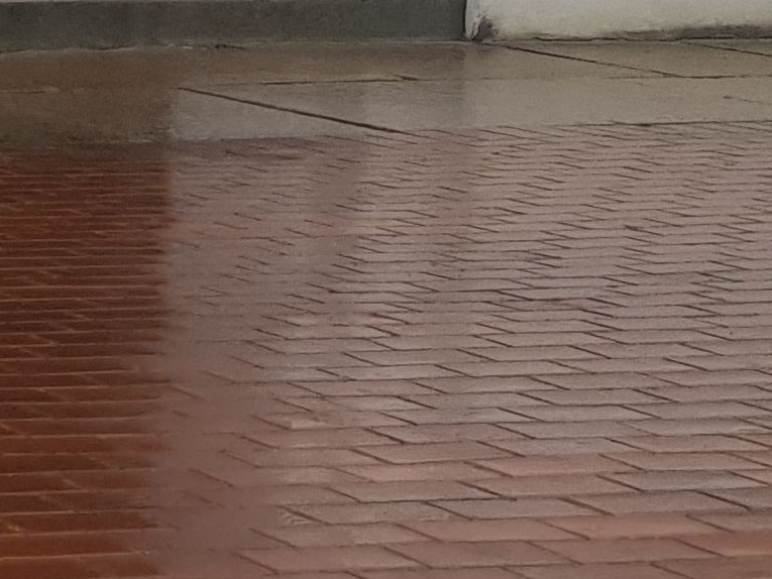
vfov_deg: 10.7
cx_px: -1260
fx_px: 3056
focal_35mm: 137
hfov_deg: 11.2
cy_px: -66
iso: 40
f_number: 1.7
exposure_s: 1/490
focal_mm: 4.2
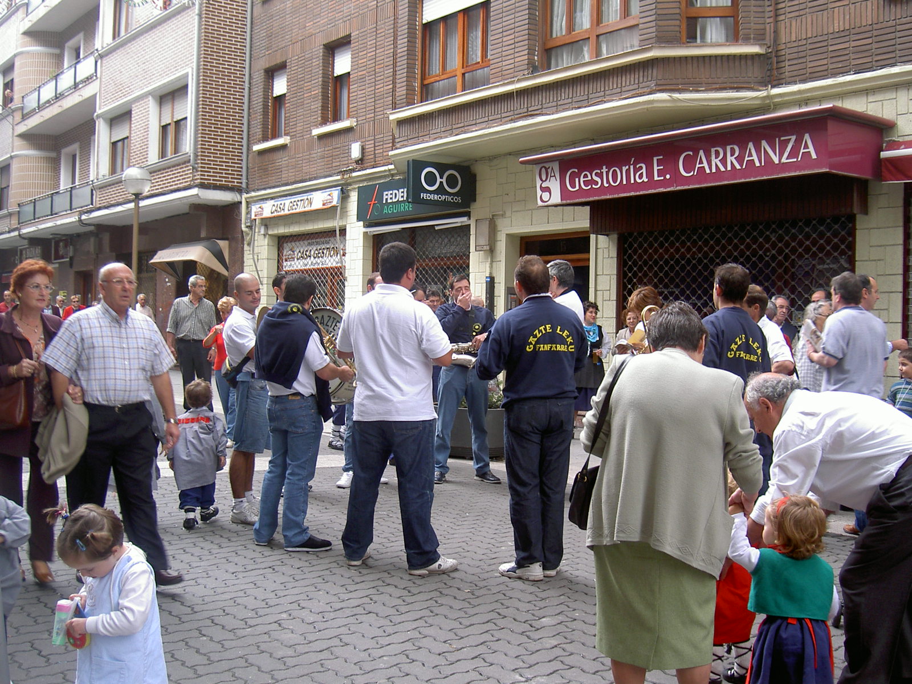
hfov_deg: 47.9
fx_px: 1028
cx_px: 456
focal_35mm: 39
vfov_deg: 36.8
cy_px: 342
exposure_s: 1/61.7
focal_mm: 8
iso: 100
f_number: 2.8
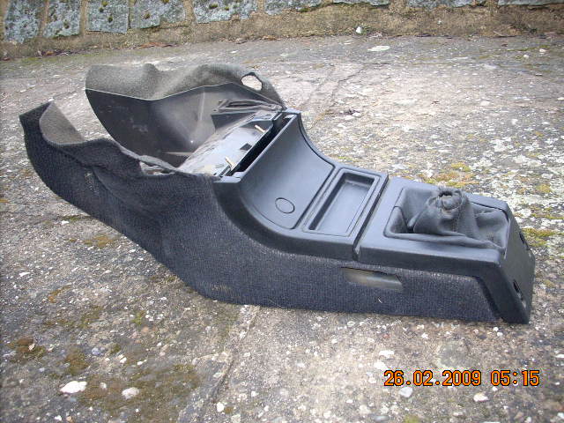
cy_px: 212
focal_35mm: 37
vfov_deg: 38.7
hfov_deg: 50.1
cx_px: 282
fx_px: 603
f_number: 2.8
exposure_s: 1/30
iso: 200
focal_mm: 6.2
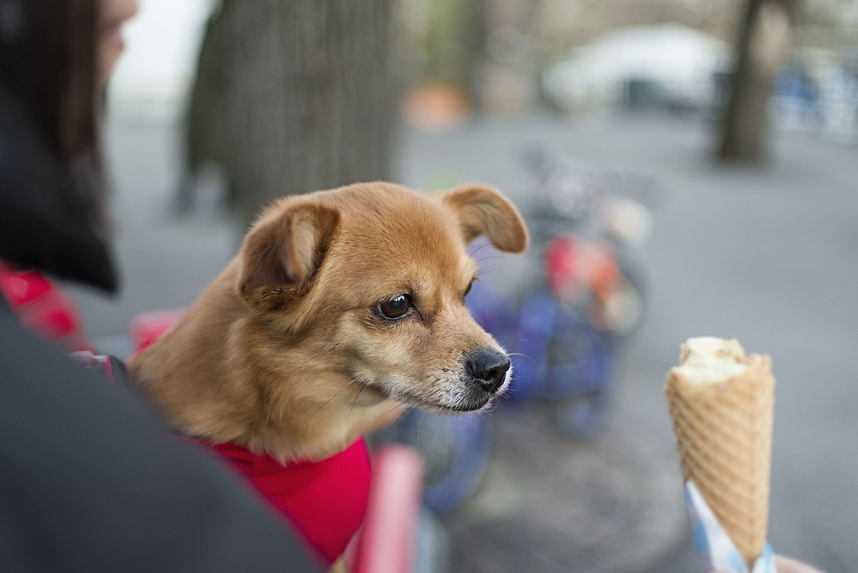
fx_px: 1025
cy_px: 286
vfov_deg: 31.2
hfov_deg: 45.4
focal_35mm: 43
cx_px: 429
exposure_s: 1/250
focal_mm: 43
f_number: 1.9
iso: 560
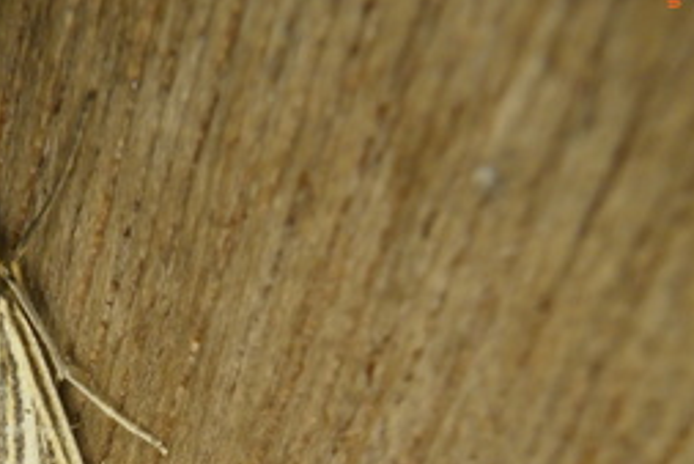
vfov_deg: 15.8
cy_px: 566
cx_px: 133
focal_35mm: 83
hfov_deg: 24.1
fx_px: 1601
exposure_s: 1/1500
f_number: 4.6
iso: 250
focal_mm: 6.1
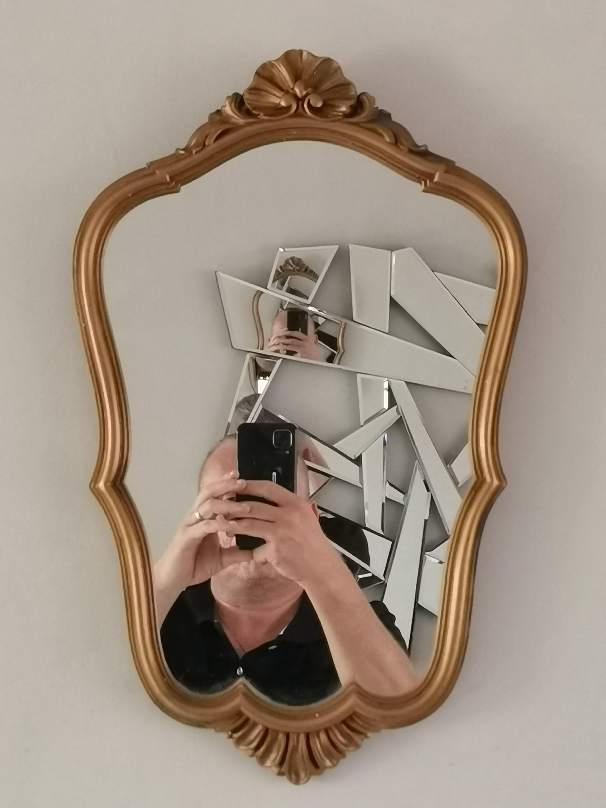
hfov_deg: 14.5
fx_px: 2381
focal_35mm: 102
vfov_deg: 19.3
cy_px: 404
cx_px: 303
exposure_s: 1/50
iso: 320
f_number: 1.8
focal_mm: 4.75
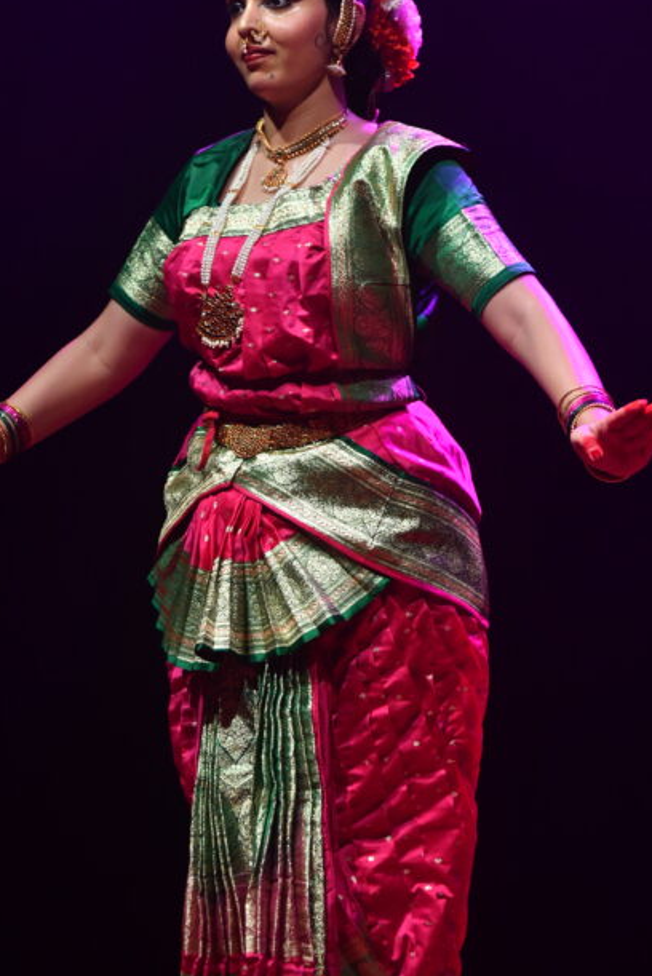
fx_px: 5725
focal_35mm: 211
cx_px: 302
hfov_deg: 6.5
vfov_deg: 9.7
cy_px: 94
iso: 1000
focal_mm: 112
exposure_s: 1/500
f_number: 2.8
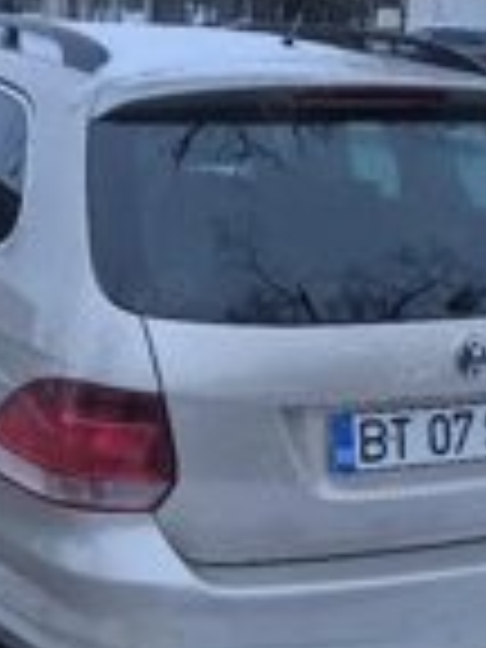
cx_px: 140
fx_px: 1198
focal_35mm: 64
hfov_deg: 22.8
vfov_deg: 30.1
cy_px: 428
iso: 250
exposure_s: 1/100
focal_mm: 5.4
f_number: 1.8
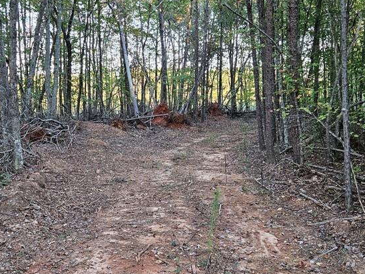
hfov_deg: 43.8
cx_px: 168
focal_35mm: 43
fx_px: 453
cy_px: 121
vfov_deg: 33.6
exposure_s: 1/120
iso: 200
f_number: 1.8
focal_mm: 5.4
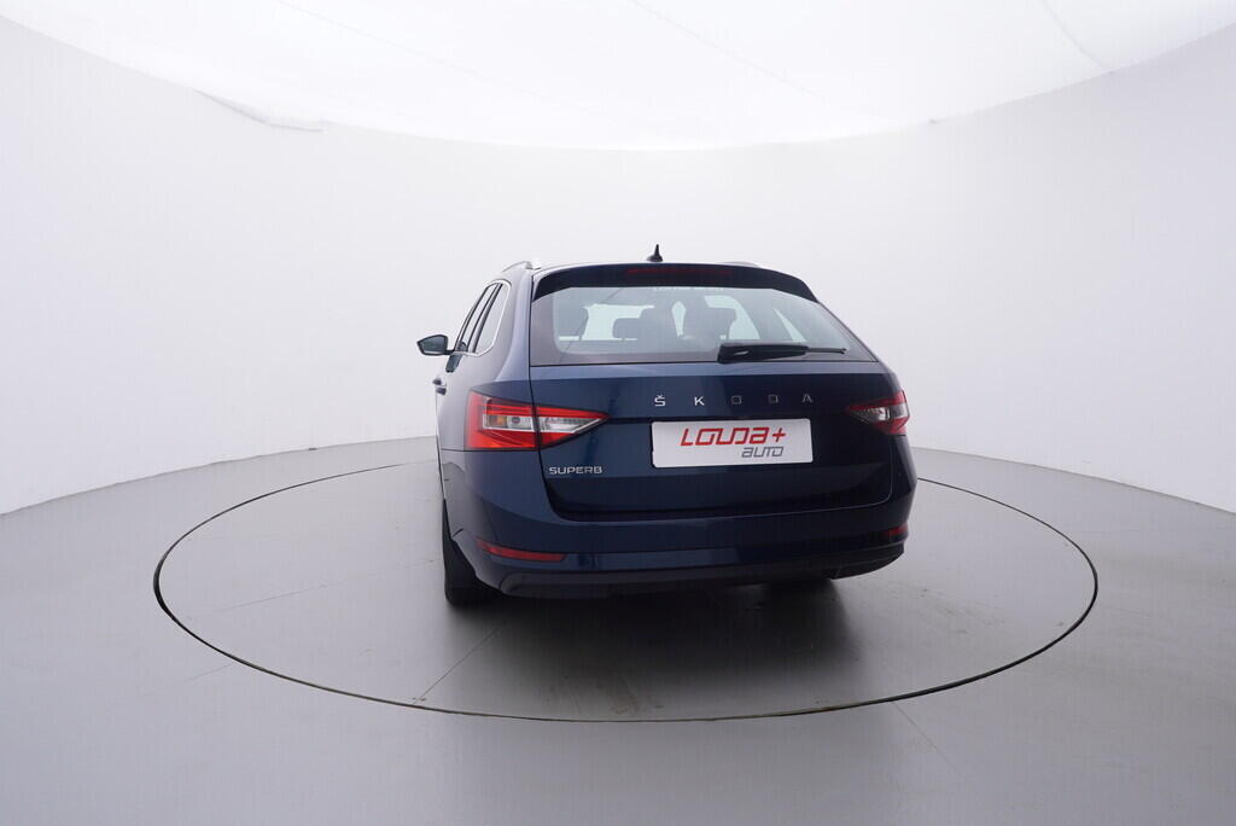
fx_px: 773
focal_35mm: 22
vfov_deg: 56.2
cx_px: 618
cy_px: 413
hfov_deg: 77.3
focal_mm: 15
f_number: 5
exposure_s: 1/80
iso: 200
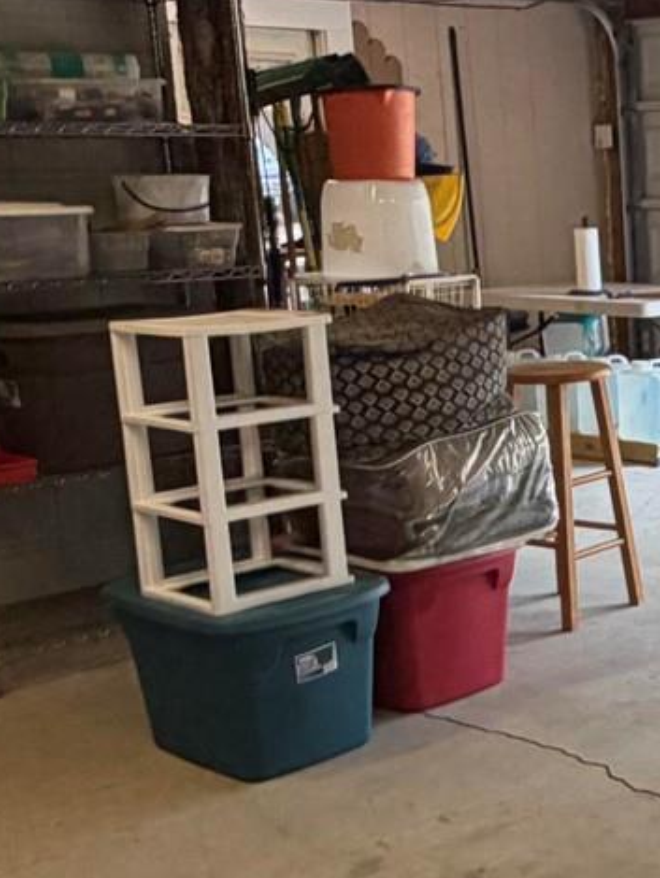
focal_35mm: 61
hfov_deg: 21.6
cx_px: 873
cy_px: 519
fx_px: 1549
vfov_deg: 31.6
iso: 200
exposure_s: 1/120
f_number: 2.2
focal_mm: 2.22
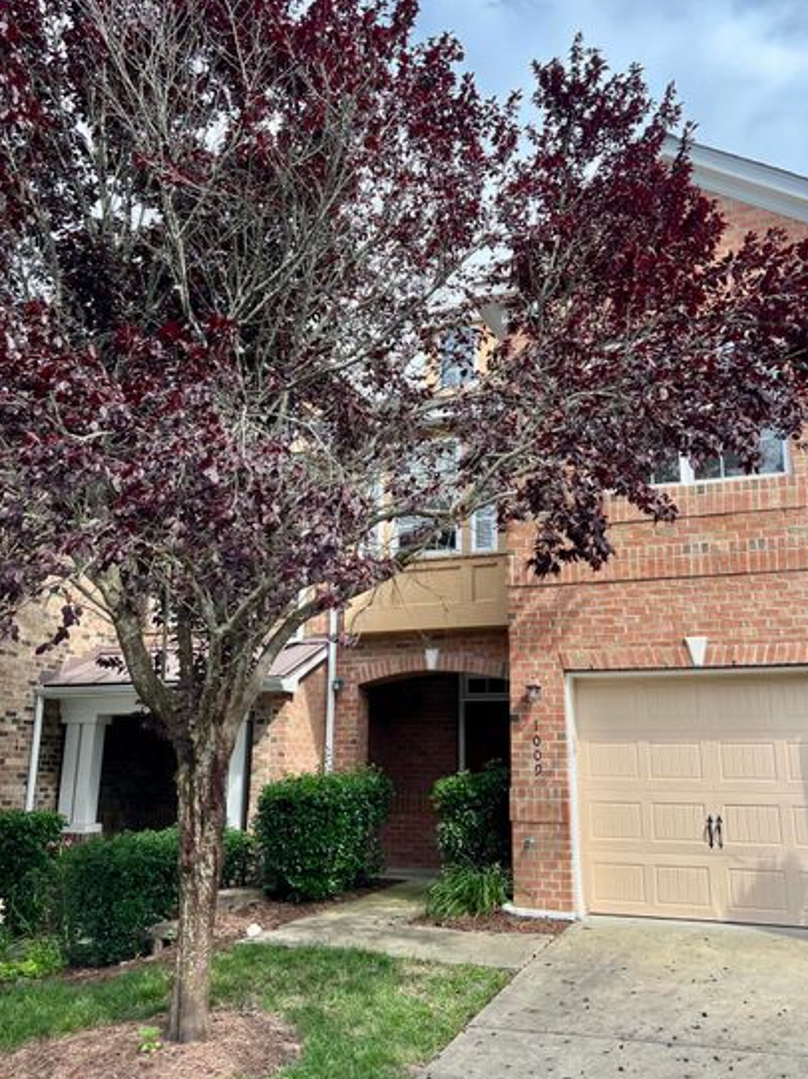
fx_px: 997
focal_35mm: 32
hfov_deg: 44.1
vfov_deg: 56.8
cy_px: 513
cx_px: 410
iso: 50
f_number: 1.5
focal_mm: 5.7
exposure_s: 1/1209
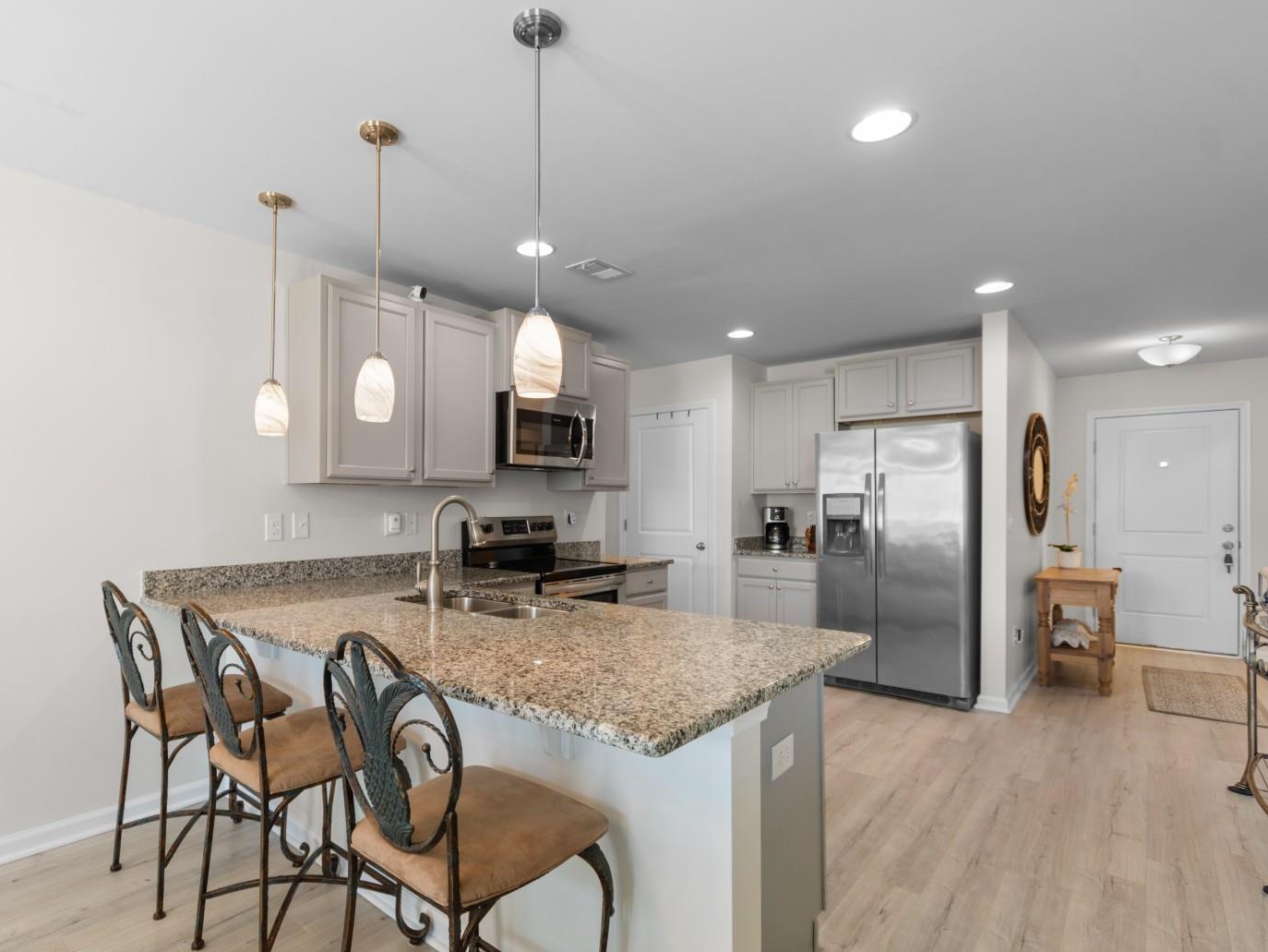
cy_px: 489
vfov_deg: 74.7
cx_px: 540
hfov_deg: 90.4
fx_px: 623
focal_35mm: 17
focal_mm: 10
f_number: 4.5
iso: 100
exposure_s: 1/1.25
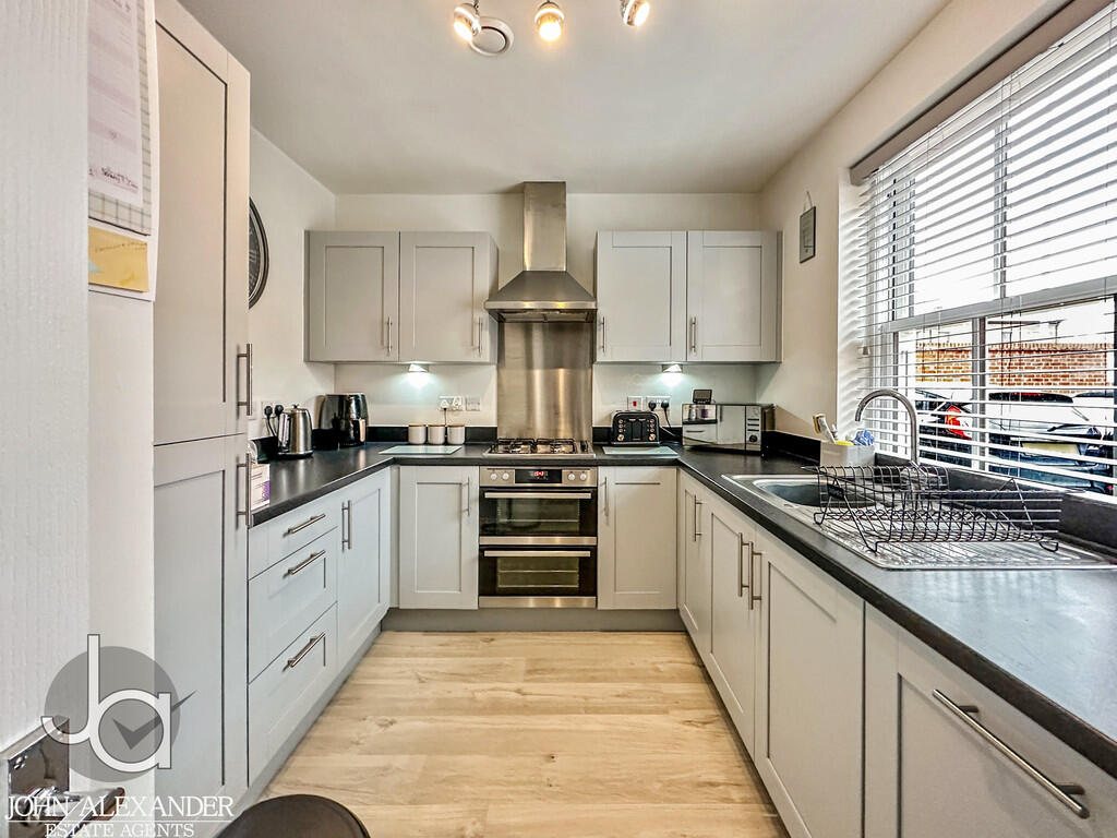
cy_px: 419
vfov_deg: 85.7
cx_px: 558
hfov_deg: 102.1
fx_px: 452
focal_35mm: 14
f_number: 2.2
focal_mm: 2.22
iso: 640
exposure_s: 1/60
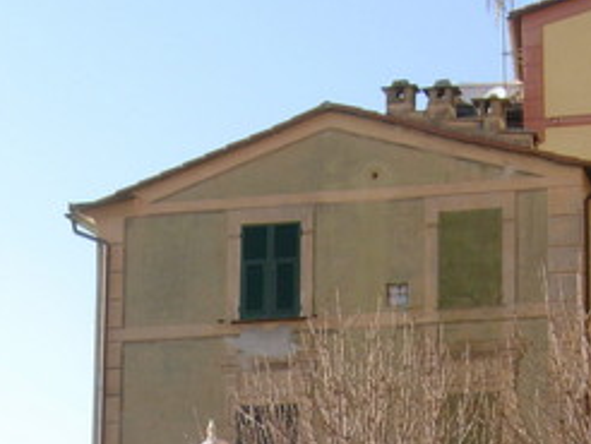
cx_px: 202
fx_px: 1999
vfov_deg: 12.2
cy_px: 612
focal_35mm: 117
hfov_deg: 16.8
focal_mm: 7.5
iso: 50
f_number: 5.4
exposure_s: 1/157
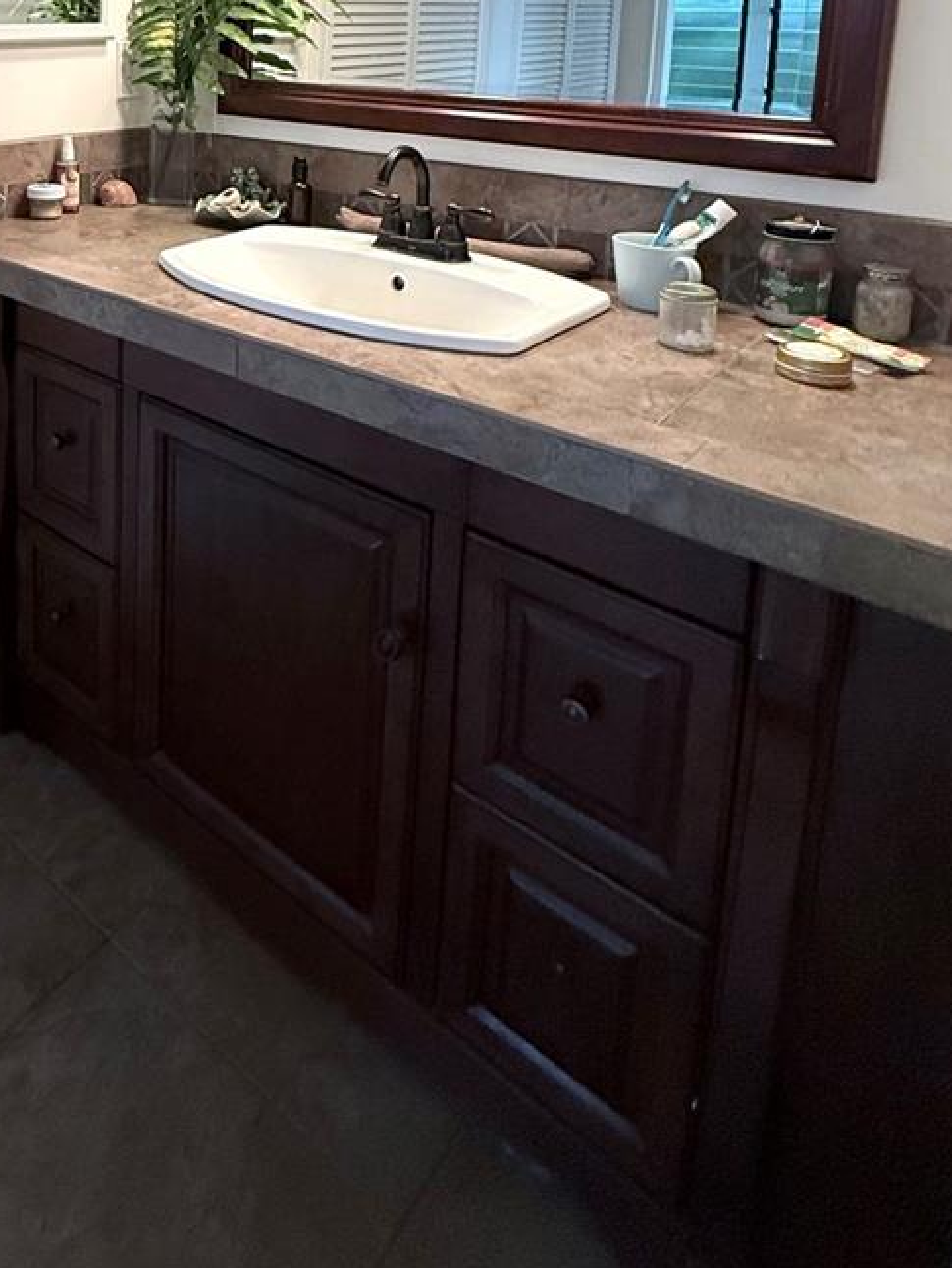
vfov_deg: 58.7
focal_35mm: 26
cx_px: 106
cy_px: 157
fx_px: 953
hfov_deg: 48.0
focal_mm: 2.22
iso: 320
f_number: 2.2
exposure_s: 1/60
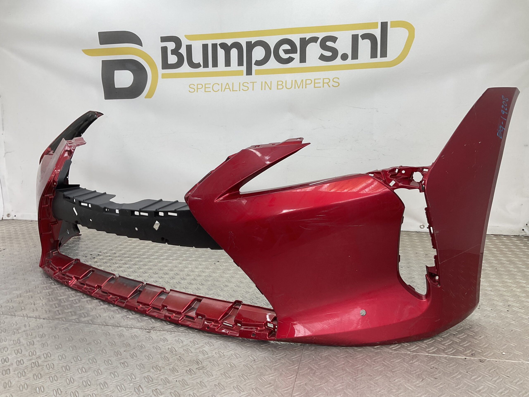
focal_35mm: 29
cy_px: 198
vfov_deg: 48.2
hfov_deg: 61.7
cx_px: 264
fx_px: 443
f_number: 1.8
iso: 16
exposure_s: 1/100
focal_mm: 3
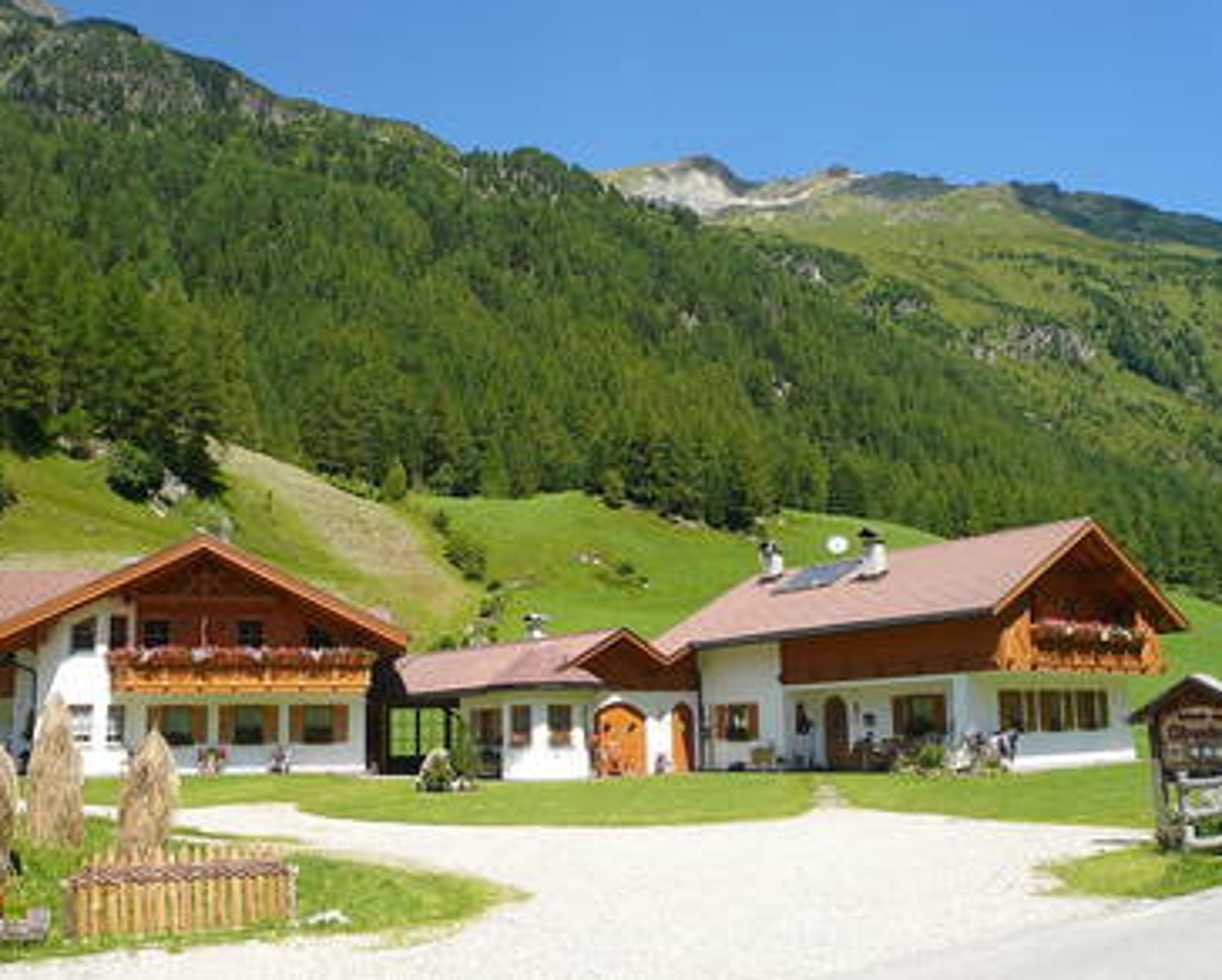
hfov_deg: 58.7
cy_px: 483
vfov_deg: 48.6
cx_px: 594
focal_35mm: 30
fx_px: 1086
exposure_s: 1/160
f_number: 8
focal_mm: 4.6
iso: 100
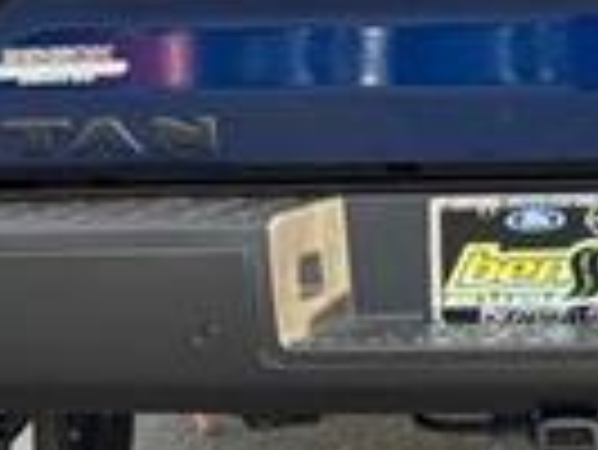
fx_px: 3147
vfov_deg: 8.1
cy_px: -36
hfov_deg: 10.8
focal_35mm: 182
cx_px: 513
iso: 64
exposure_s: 1/320
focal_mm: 6.76
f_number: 1.78
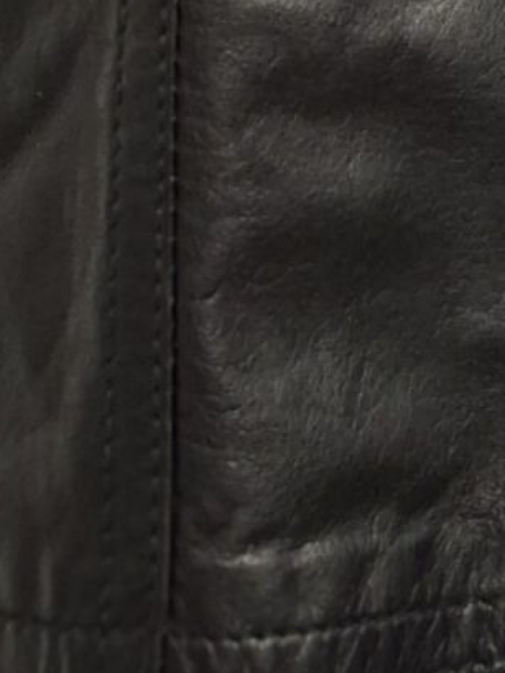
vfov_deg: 11.7
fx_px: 2800
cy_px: -818
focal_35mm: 144
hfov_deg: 9.6
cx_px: 1031
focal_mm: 5.54
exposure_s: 1/33
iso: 250
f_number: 1.8
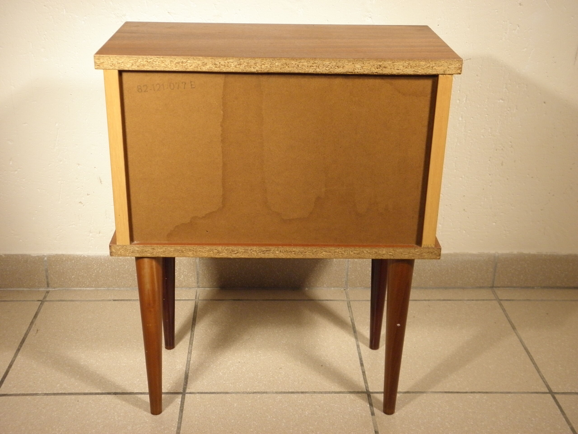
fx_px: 735
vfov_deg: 32.9
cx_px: 289
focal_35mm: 44
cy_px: 217
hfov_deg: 42.9
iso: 200
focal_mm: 7.9
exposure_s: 1/20
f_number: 3.9
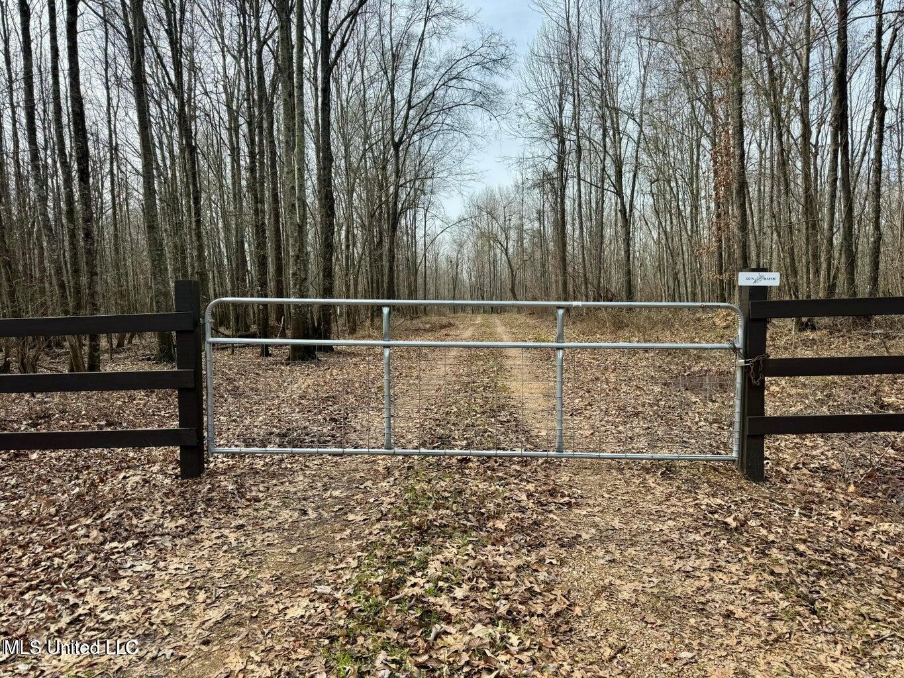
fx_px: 627
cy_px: 339
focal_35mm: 24
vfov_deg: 56.8
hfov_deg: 71.6
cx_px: 452
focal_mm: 6.76
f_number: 1.78
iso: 80
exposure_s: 1/1456
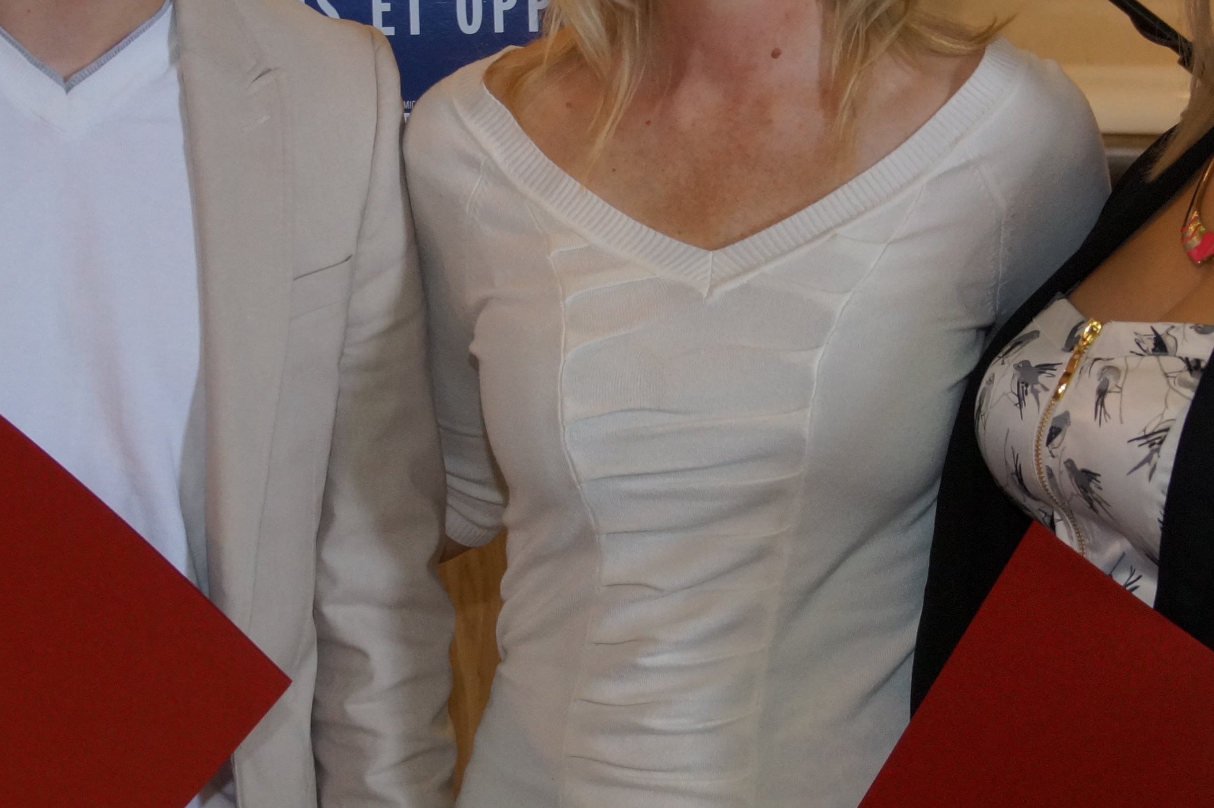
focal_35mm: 95
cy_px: 214
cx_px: 725
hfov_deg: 21.4
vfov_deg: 14.3
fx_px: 3202
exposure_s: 1/160
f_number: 4
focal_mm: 28
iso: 800
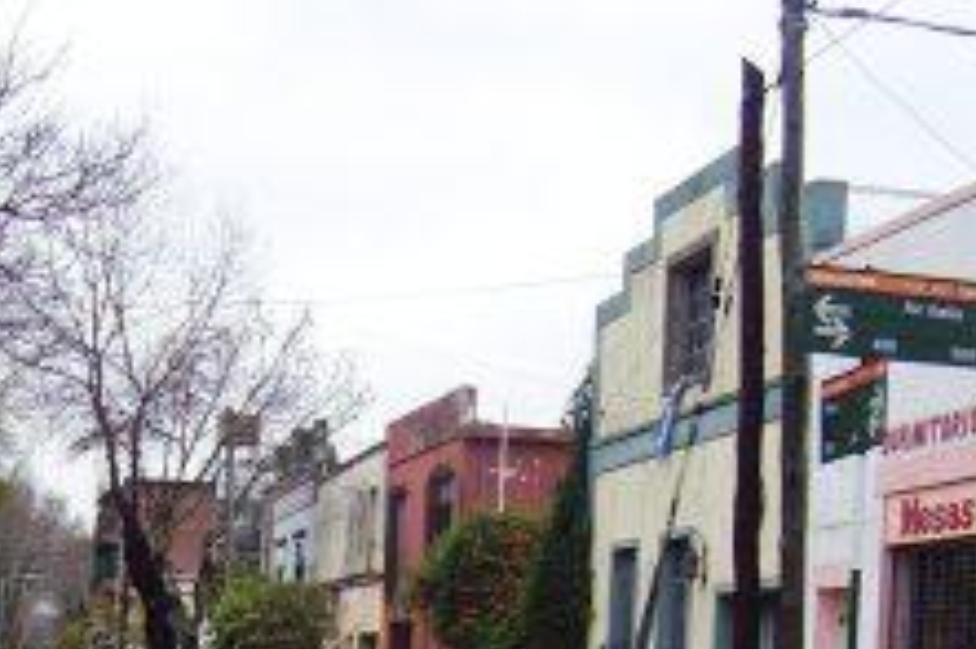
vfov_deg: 16.2
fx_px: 2221
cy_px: 706
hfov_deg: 24.4
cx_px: 201
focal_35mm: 82
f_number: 3.84
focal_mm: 5.26
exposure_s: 1/177
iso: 100
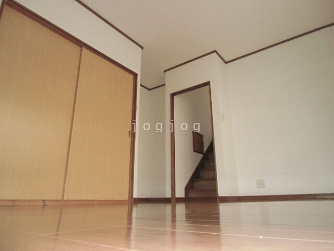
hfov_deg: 71.6
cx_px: 167
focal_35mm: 24
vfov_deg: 56.8
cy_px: 126
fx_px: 232
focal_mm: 4.24
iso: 200
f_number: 3
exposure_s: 1/60
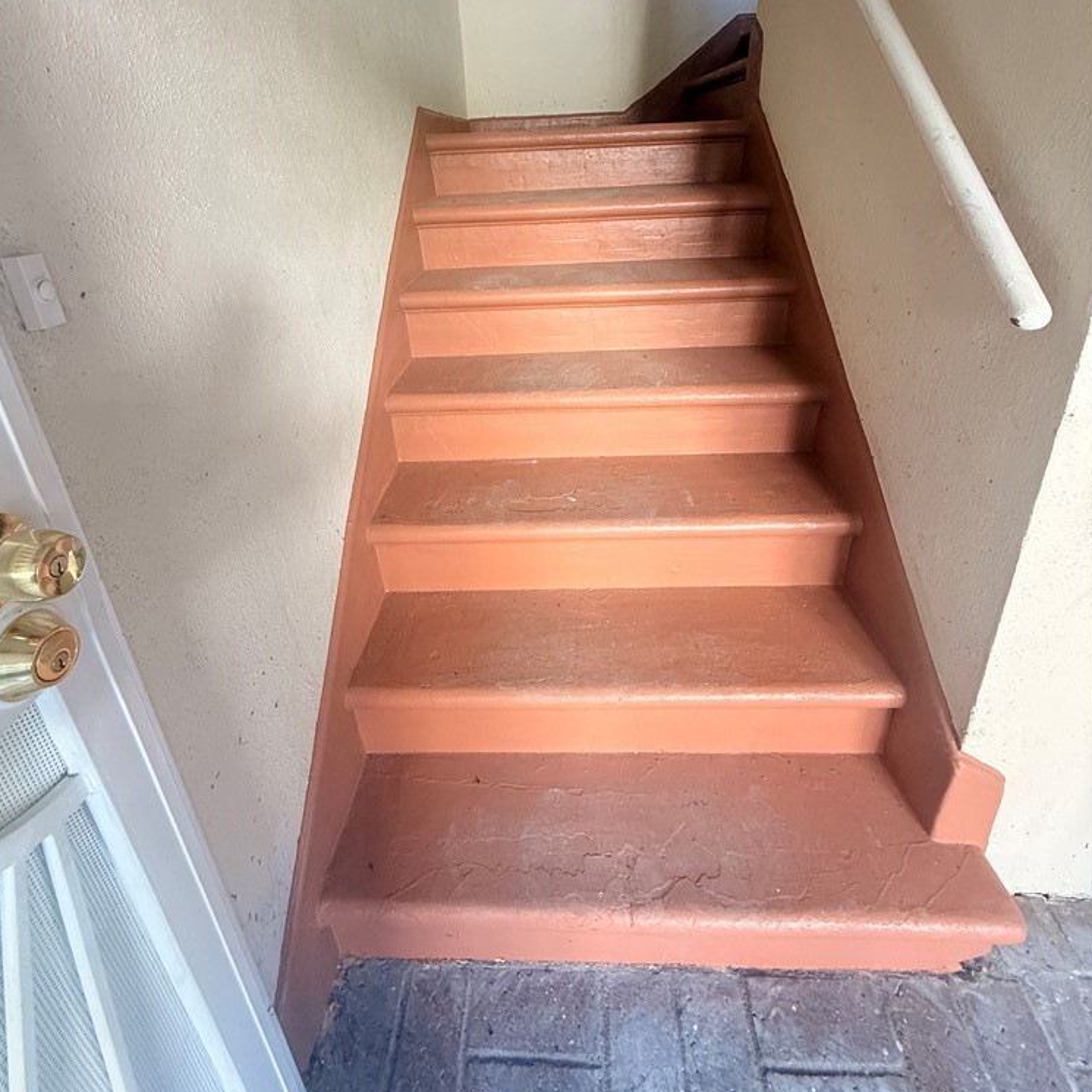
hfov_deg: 84.0
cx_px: 536
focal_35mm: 17
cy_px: 385
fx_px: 607
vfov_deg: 81.8
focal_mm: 2.22
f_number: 2.2
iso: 320
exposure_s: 1/84
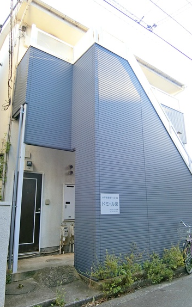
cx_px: 88
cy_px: 155
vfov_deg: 72.6
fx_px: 210
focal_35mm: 25
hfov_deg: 49.2
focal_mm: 4.06
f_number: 2.7
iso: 100
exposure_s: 1/125
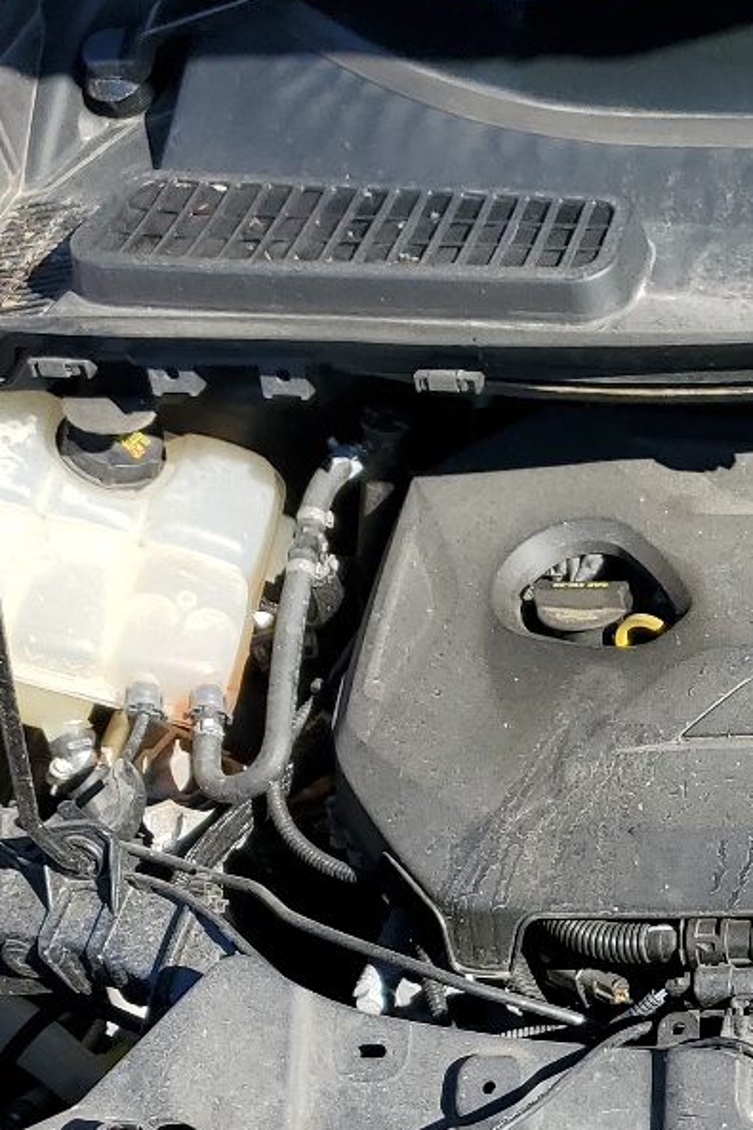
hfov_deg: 17.0
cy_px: 1004
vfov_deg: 26.8
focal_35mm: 73
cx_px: 1098
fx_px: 2292
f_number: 1.5
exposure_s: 1/1429
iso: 50
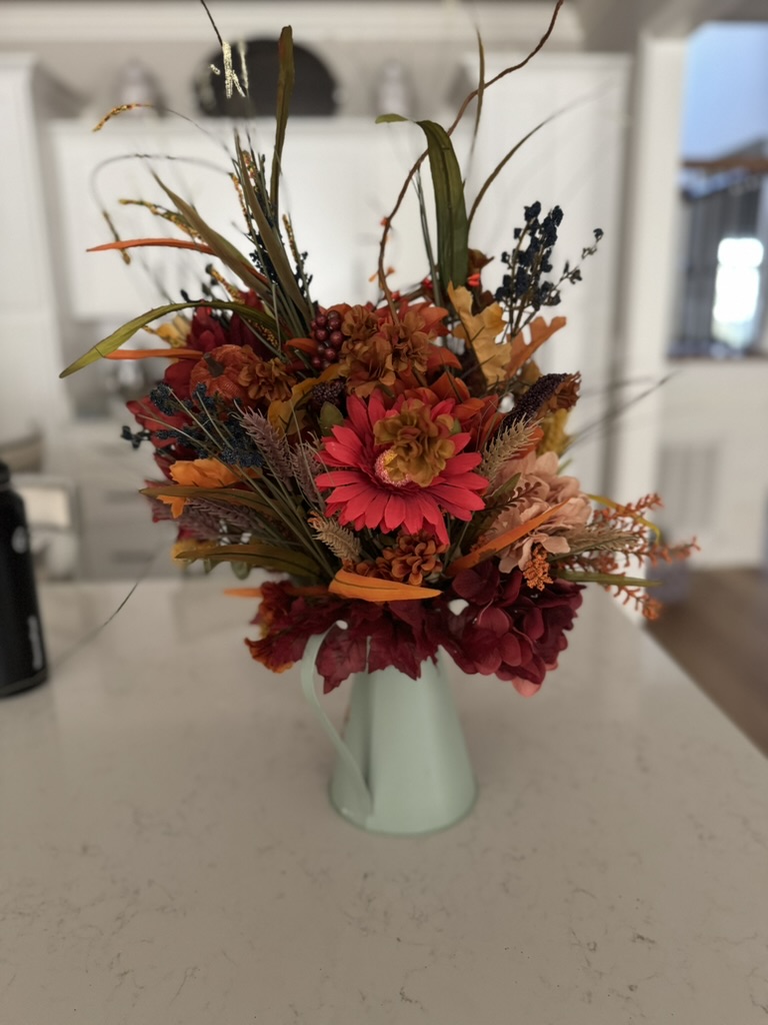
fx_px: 710
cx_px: 384
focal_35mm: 24
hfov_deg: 56.8
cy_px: 512
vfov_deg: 71.6
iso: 640
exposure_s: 1/60
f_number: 1.78
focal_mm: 6.76
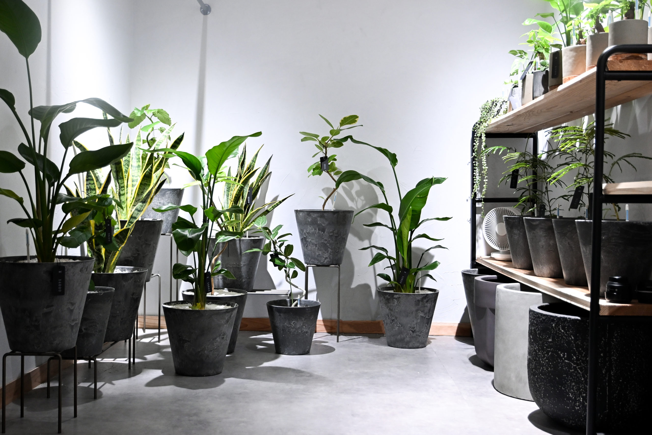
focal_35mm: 42
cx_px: 326
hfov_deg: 46.4
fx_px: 761
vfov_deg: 31.9
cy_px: 218
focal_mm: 28
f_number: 4.5
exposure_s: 1/60
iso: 1000
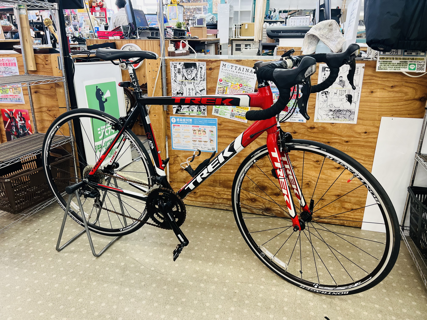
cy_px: 160
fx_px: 321
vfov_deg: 53.1
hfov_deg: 67.3
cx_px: 214
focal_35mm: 26
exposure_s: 1/100
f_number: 1.5
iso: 125
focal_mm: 5.7
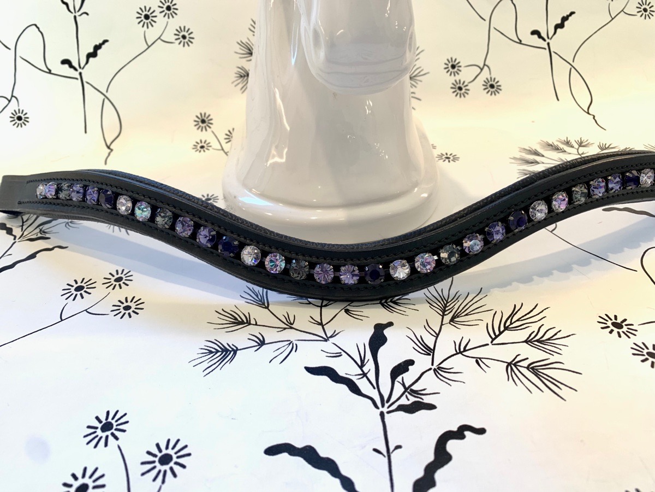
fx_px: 492
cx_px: 328
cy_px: 246
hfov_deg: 67.3
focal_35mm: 26
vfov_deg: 53.1
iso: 64
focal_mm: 4.25
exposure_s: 1/60
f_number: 1.8
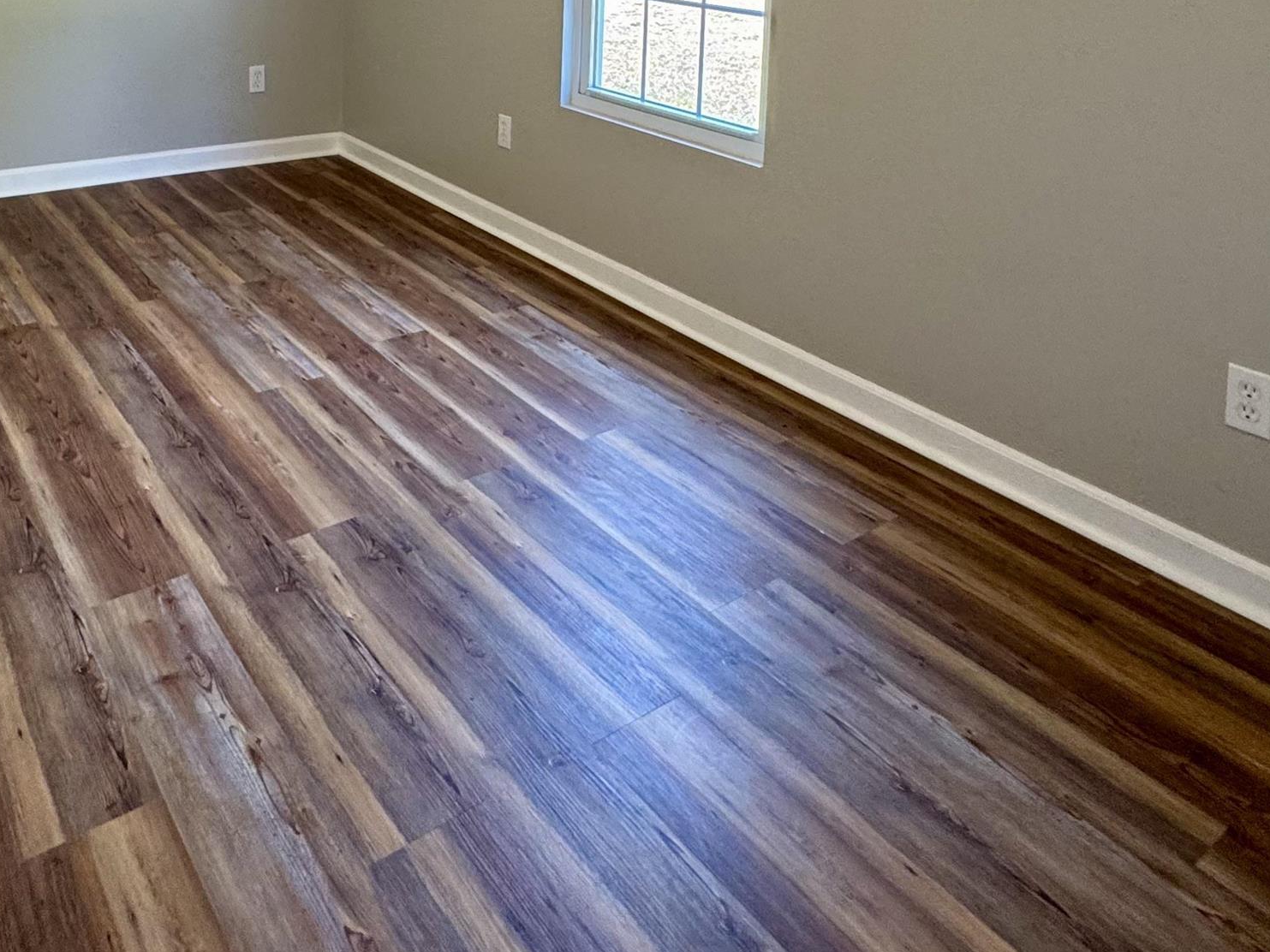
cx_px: 472
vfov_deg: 41.1
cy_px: -29
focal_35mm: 29
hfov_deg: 60.8
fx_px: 1064
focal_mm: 2.22
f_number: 2.2
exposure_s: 1/60
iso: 160
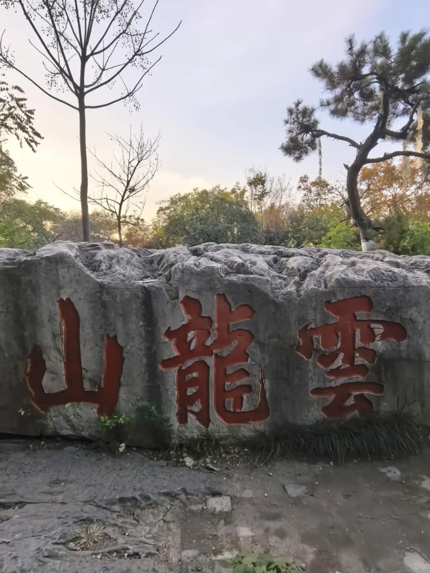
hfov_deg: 66.0
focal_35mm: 20
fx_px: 331
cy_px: 286
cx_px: 215
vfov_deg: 81.7
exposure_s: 1/376
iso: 50
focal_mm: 1.9
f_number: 2.2
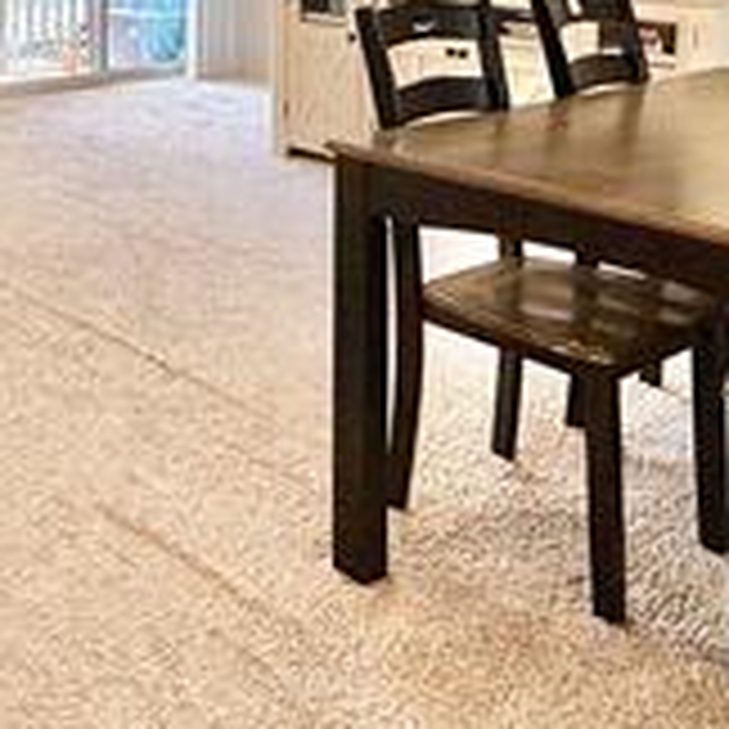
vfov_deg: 30.1
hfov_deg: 31.9
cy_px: -122
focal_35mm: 49
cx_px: -9
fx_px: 1167
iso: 100
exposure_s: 1/120
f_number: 2.2
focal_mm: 2.22
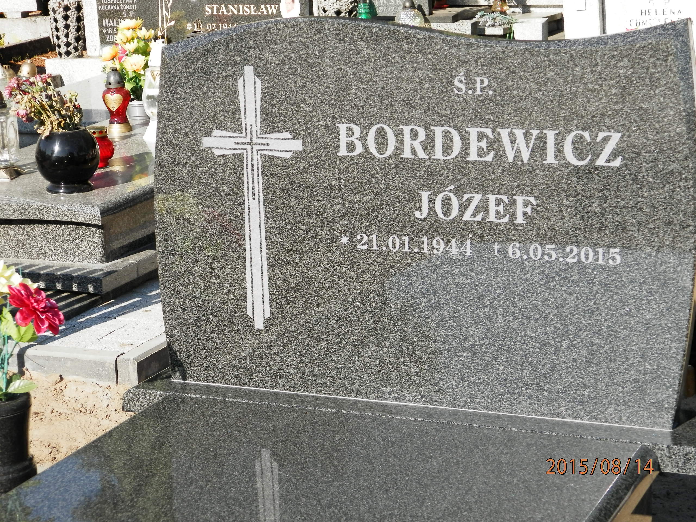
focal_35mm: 82
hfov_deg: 23.8
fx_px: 1649
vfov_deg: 18.0
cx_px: 348
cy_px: 261
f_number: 11.9
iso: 100
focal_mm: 14.6
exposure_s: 1/60
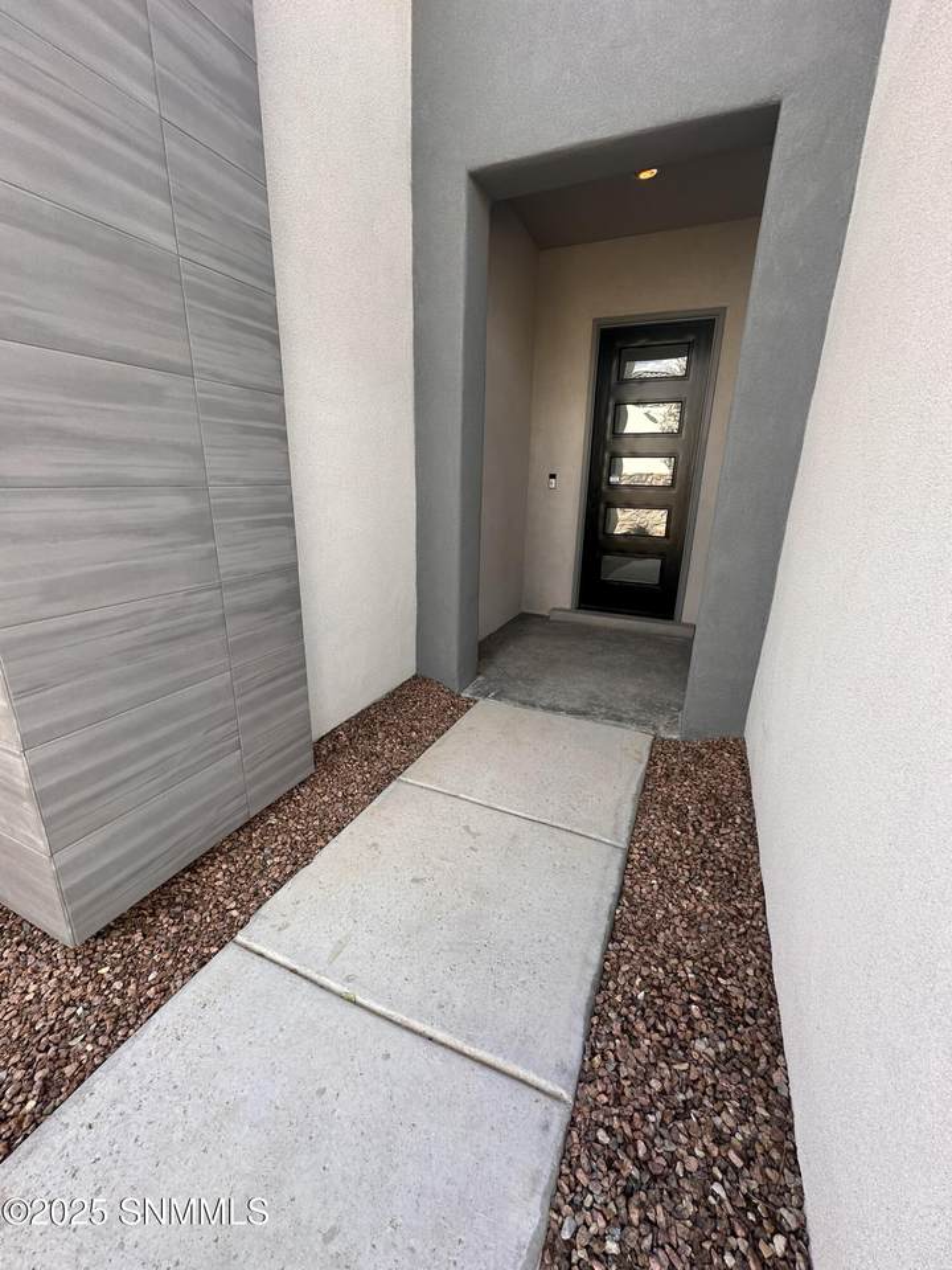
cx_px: 476
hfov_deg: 85.7
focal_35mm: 14
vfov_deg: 102.1
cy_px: 635
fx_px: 513
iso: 40
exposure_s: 1/193
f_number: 2.2
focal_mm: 2.22
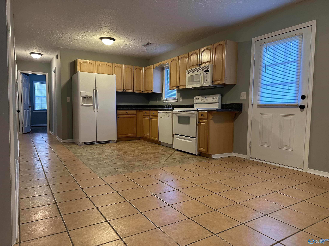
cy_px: 123
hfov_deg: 71.6
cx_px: 164
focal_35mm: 24
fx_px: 228
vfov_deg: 56.8
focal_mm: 6.86
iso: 320
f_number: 1.78
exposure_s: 1/60
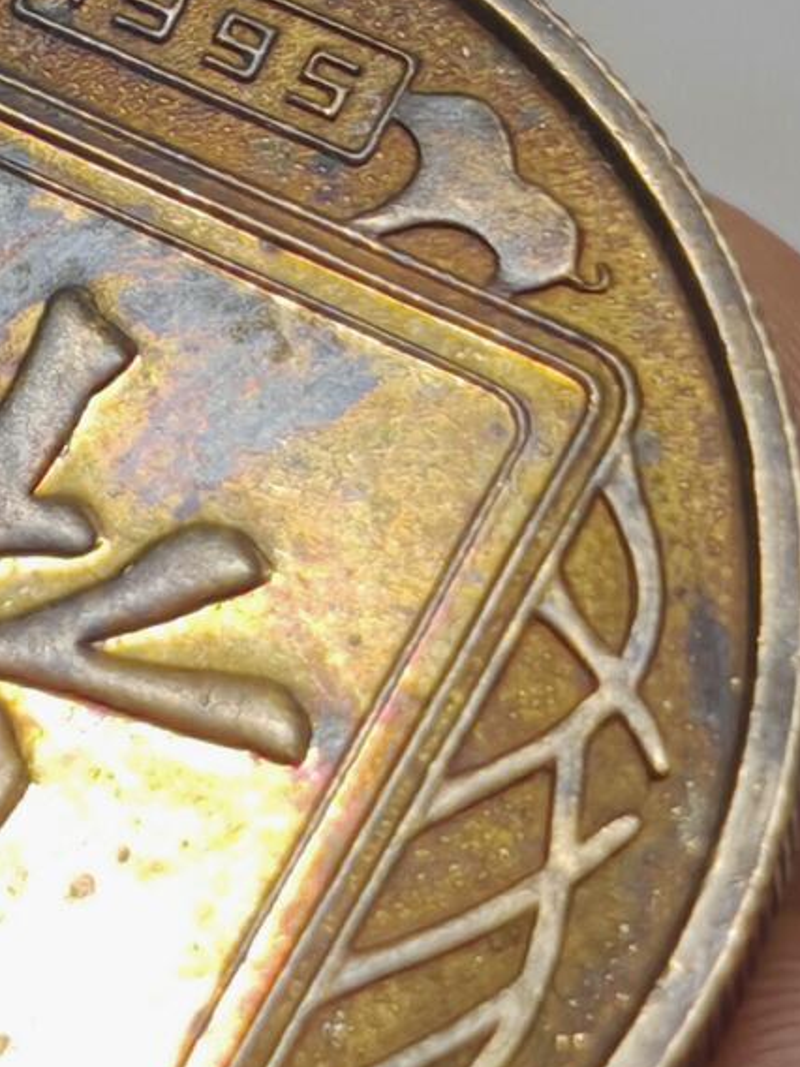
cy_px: 768
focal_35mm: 301
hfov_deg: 4.9
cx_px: -26
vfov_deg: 6.6
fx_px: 9275
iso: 50
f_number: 1.6
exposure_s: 1/160
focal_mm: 7.62
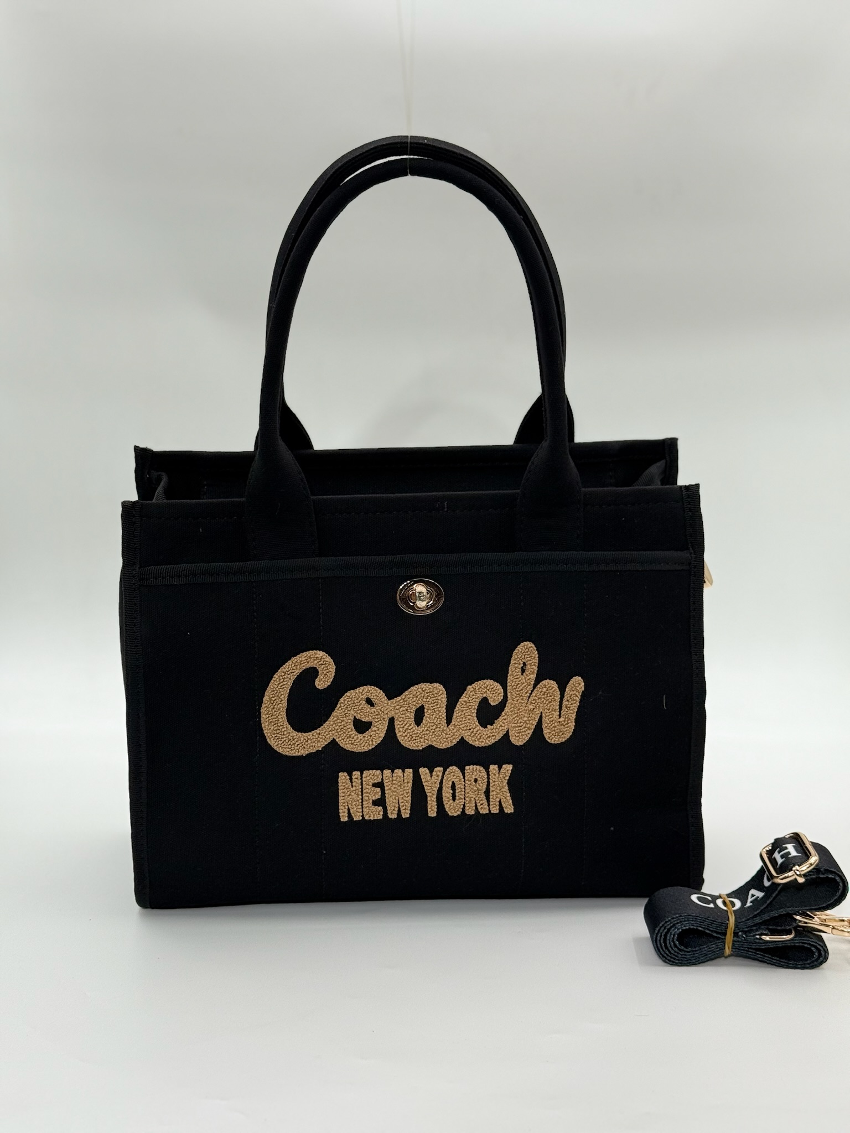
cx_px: 425
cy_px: 566
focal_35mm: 48
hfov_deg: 30.3
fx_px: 1572
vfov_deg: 39.7
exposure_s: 1/663
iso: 64
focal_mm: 6.76
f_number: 1.78
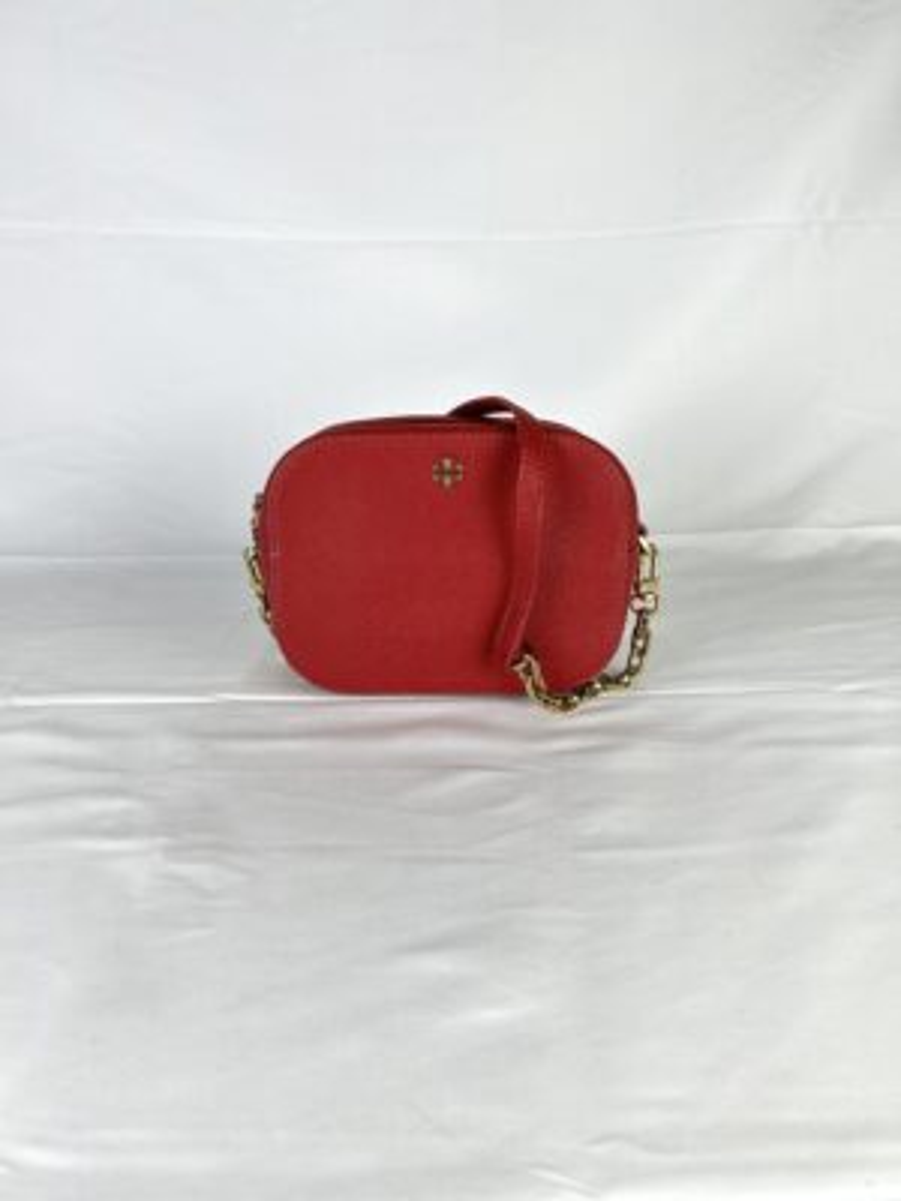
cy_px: 600
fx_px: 902
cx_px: 450
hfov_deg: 53.1
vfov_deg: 67.3
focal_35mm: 26
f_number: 1.5
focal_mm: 5.7
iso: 32
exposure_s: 1/146
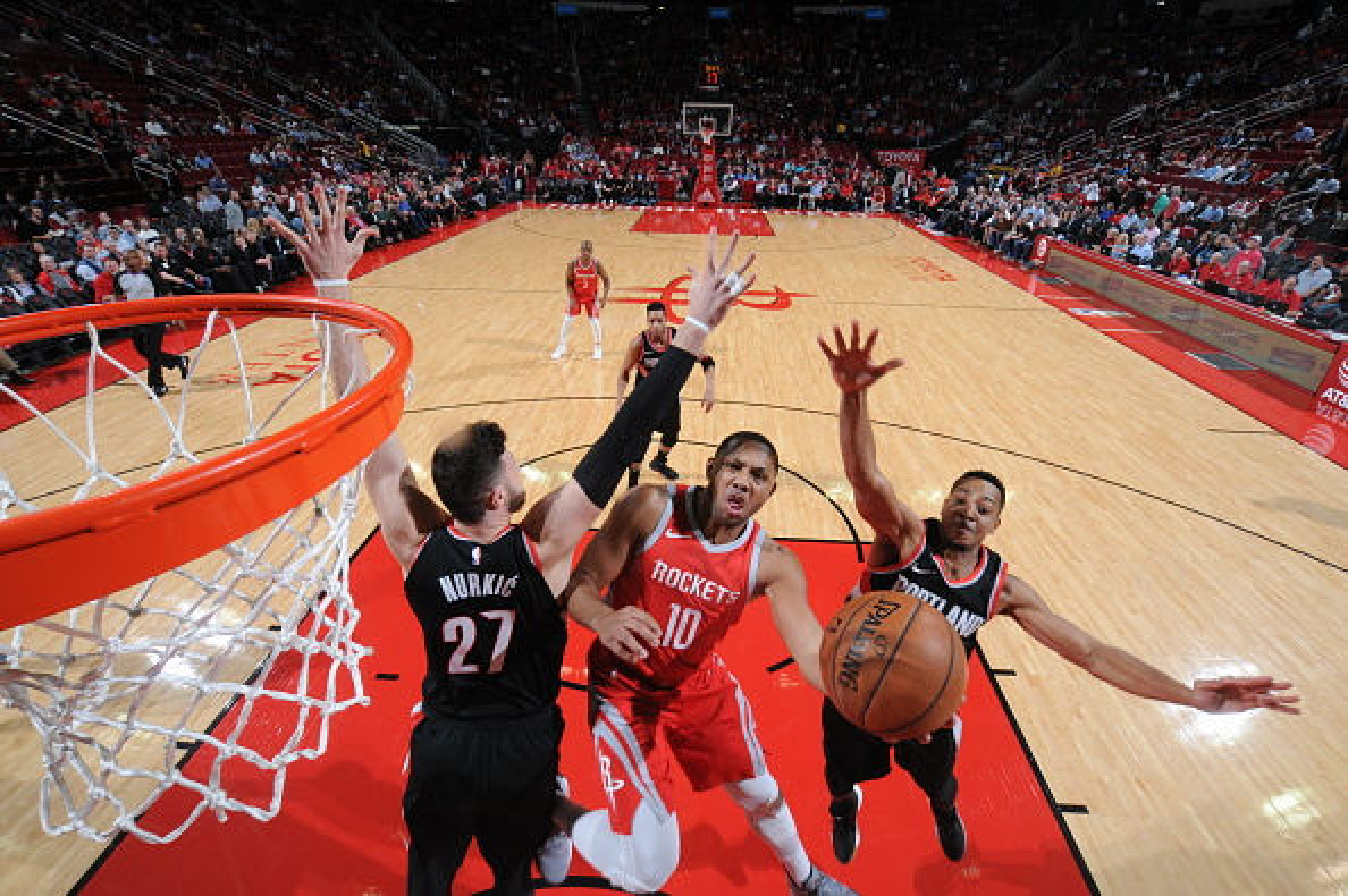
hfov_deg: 100.4
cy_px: 448
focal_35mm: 15
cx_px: 674
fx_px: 561
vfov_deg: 77.2
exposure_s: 1/250
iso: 500
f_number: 8
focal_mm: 10
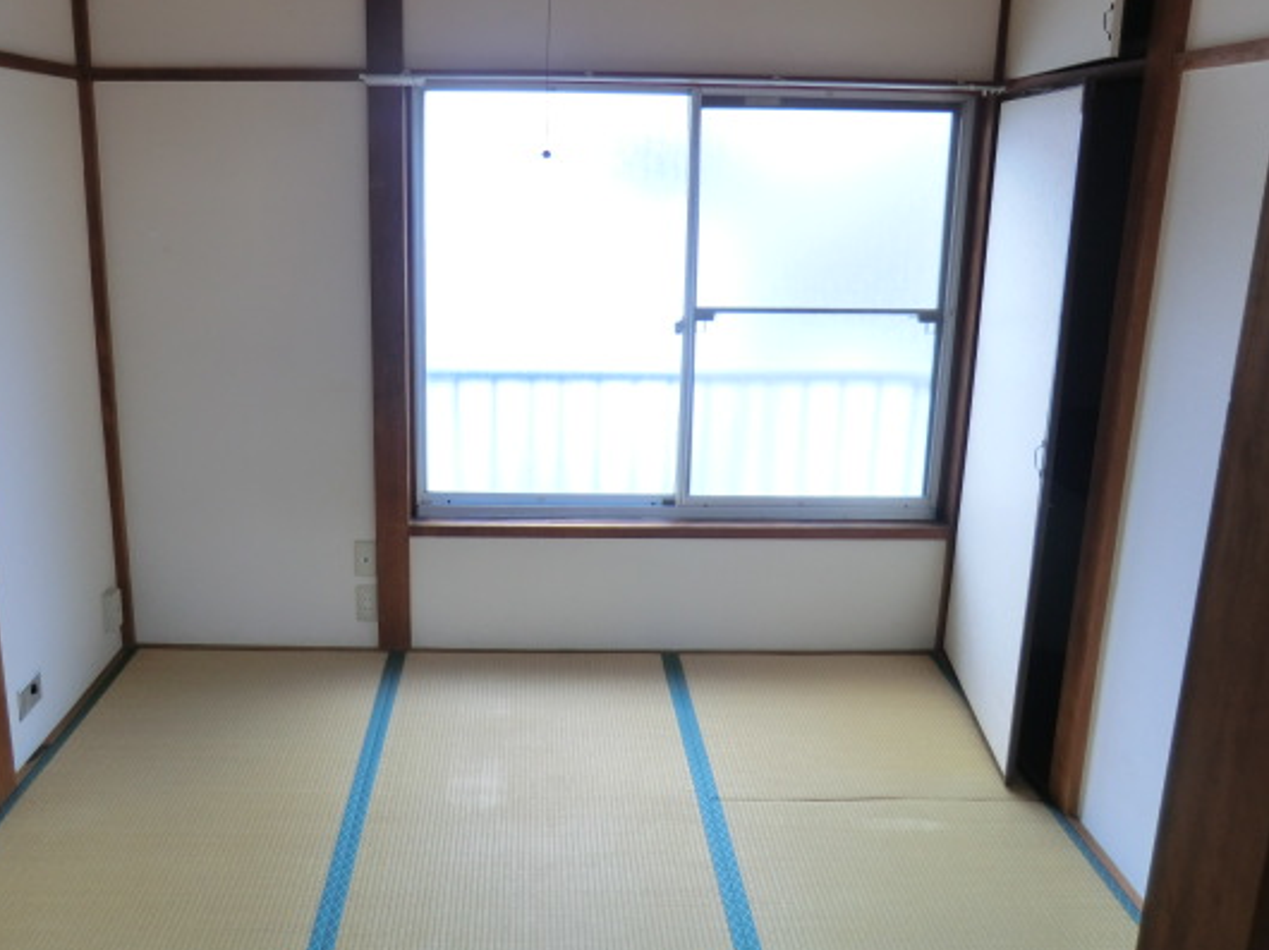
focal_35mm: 29
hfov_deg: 61.4
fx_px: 1063
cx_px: 546
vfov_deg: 48.0
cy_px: 392
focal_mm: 4.3
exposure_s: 1/60
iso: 80
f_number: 3.2
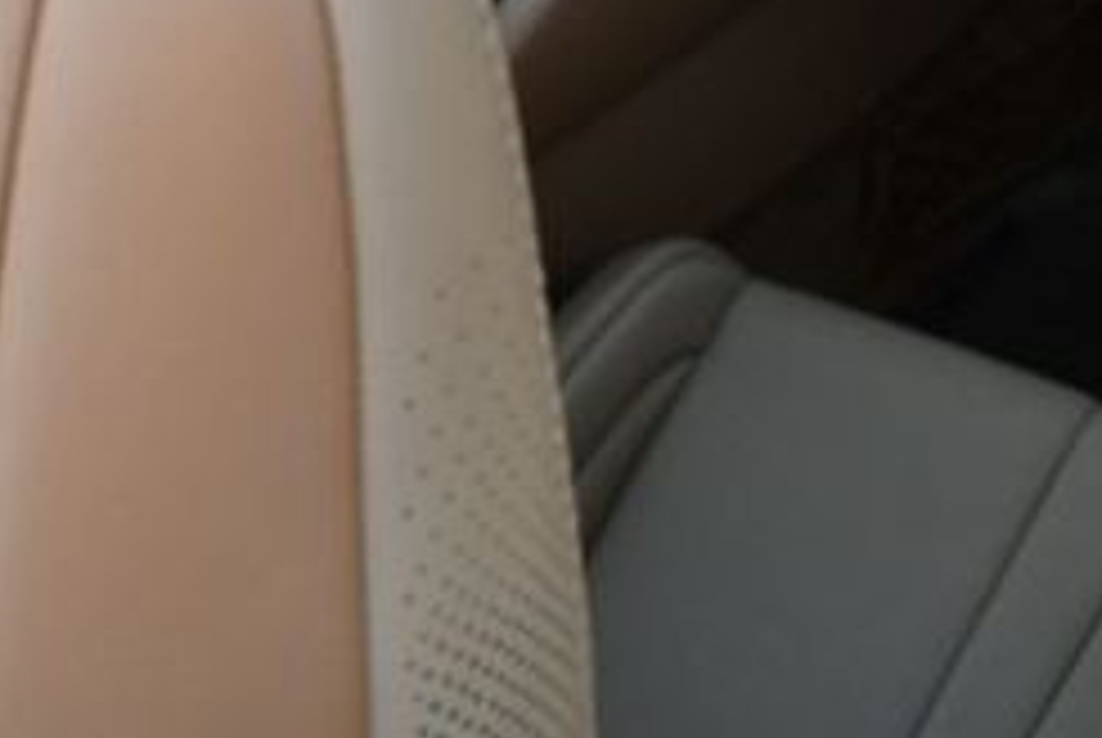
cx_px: -220
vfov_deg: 14.6
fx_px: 2881
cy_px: 225
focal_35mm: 94
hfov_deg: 20.3
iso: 400
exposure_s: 1/250
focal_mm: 18
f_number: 4
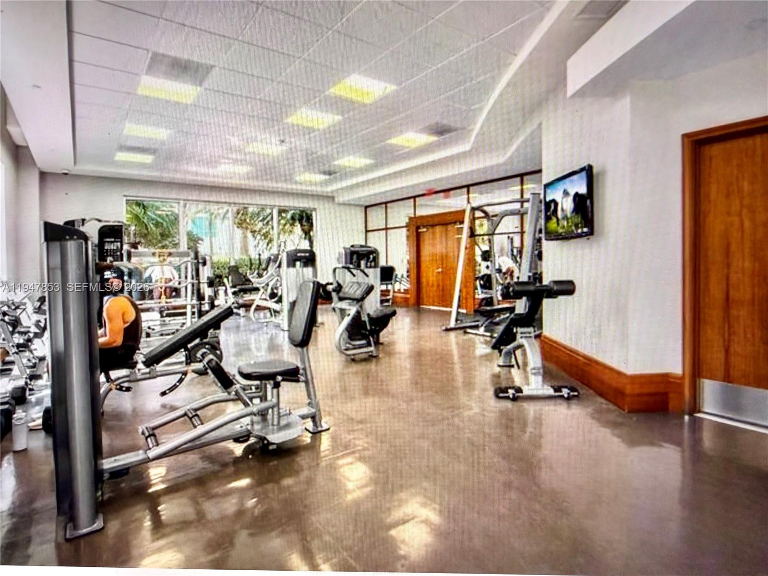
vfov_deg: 56.8
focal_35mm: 24
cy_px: 288
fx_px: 532
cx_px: 384
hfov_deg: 71.6
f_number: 2.2
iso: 250
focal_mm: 2.22
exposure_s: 1/121
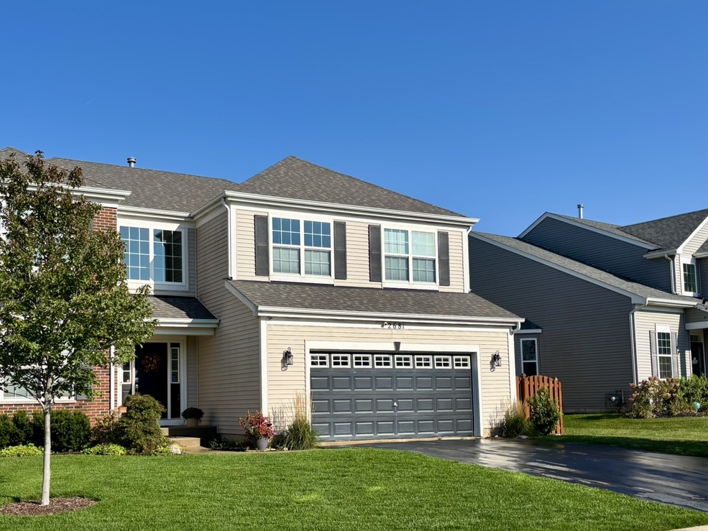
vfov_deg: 37.5
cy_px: 335
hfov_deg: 48.6
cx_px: 270
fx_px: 777
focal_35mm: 38
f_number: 1.6
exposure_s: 1/3205
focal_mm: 5.96
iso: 50
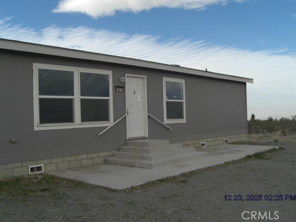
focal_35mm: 38
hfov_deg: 49.0
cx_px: 148
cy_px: 111
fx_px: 325
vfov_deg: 37.7
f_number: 4
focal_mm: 7.9
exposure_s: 1/800
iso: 80
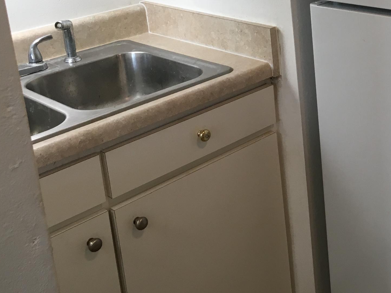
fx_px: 678
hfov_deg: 30.7
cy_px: 23
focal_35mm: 60
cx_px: 354
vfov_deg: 23.7
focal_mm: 4.15
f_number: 2.2
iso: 25
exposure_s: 1/30
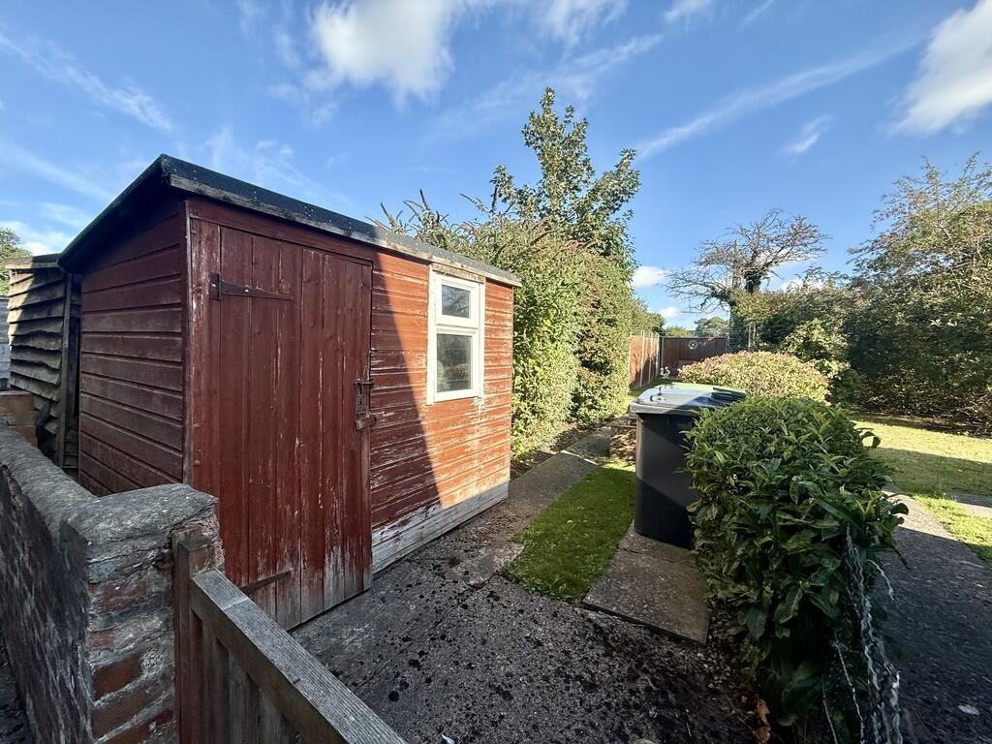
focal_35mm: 14
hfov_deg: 102.1
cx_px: 496
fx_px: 401
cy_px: 372
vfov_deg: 85.7
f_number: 2.2
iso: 64
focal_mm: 2.22
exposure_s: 1/1068
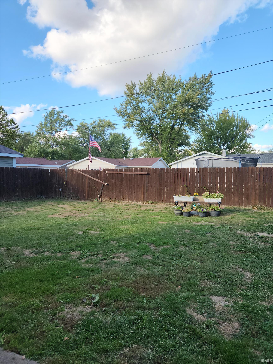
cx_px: 136
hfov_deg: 58.9
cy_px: 182
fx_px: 242
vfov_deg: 73.9
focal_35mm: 23
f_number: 1.8
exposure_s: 1/516
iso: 20
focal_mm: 5.4
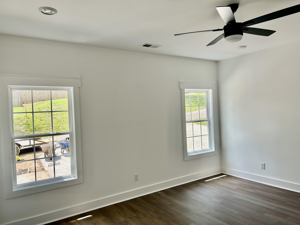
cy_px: 112
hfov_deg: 67.3
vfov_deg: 53.1
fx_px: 225
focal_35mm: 26
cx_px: 150
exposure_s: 1/289
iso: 40
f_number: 1.5
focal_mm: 5.7
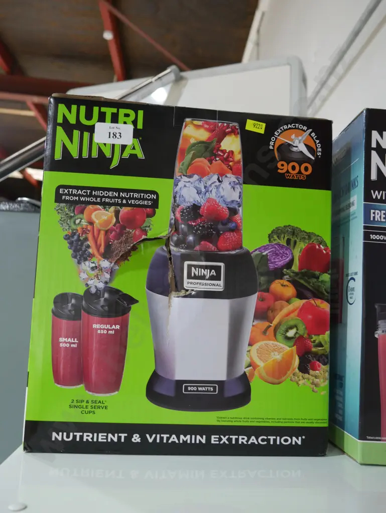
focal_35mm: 32
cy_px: 256
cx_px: 193
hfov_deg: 44.2
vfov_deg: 56.8
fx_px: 475
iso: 1600
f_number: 4
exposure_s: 1/60
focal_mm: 16
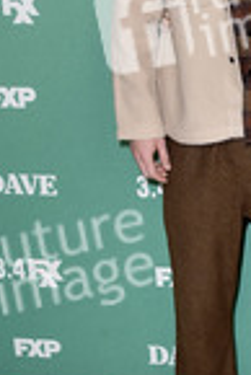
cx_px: 304
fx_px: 918
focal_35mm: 88
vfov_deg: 23.0
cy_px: 142
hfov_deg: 15.0
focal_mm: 32
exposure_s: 1/250
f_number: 7.1
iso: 400
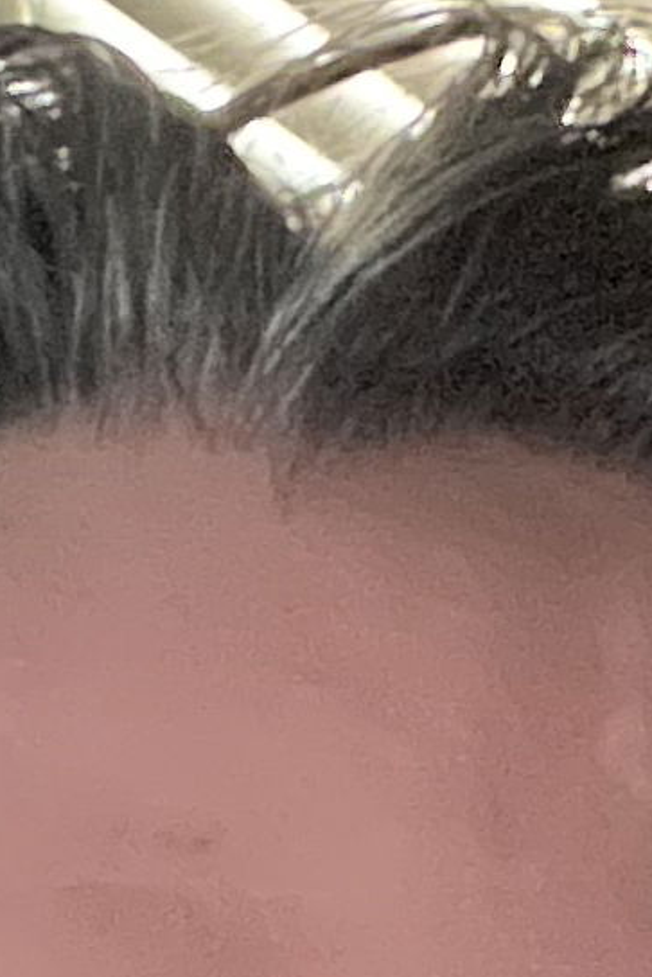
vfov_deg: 11.0
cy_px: 1650
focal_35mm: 177
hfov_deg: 7.8
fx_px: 4805
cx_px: 490
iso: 3200
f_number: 2.2
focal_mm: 2.71
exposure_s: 1/15
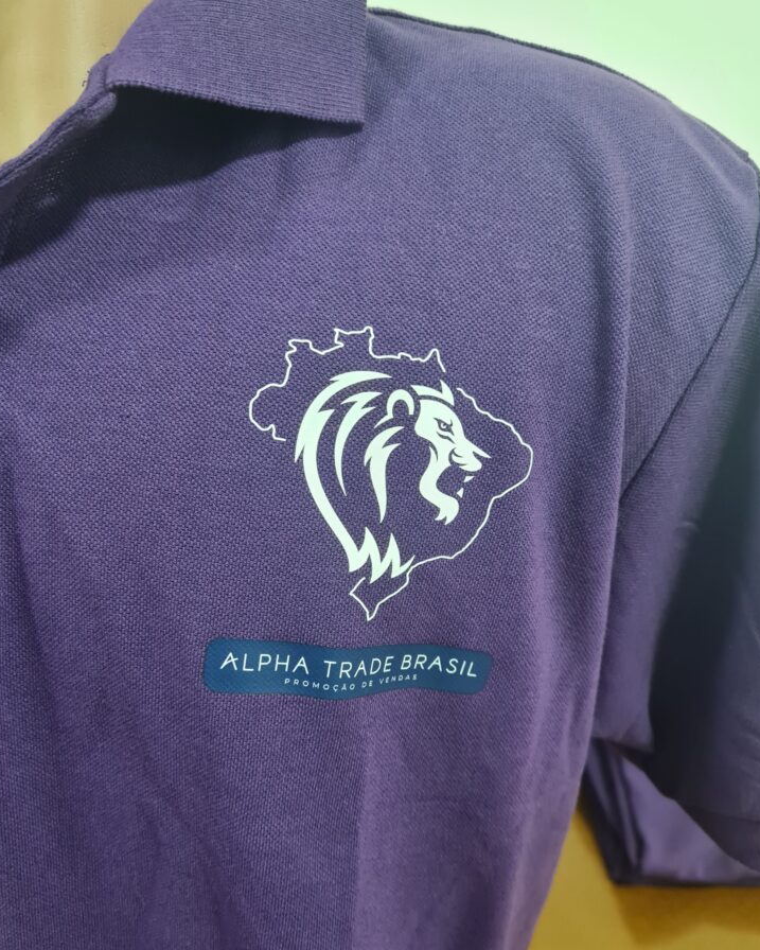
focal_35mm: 29
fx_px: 815
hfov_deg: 50.0
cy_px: 526
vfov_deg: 60.3
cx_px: 399
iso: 400
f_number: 1.8
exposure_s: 1/40
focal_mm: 5.4
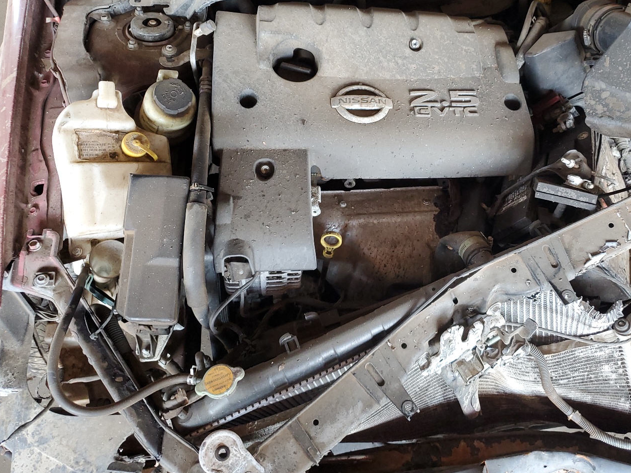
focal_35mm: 33
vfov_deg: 42.7
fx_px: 601
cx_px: 398
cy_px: 187
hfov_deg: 54.7
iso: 136
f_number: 1.5
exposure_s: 1/60.2
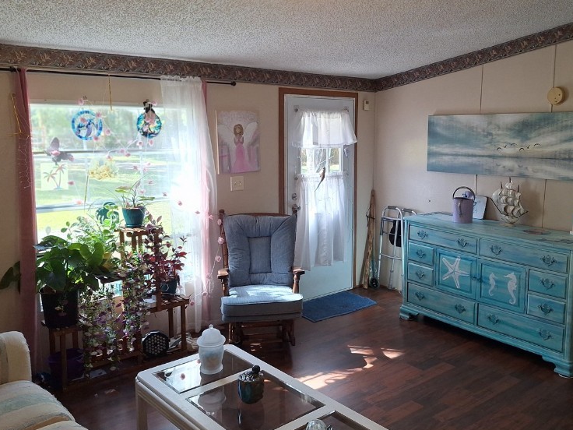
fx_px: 530
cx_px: 343
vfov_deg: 44.2
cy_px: 211
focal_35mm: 32
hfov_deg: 56.4
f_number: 1.8
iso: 80
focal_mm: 5.54
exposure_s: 1/120
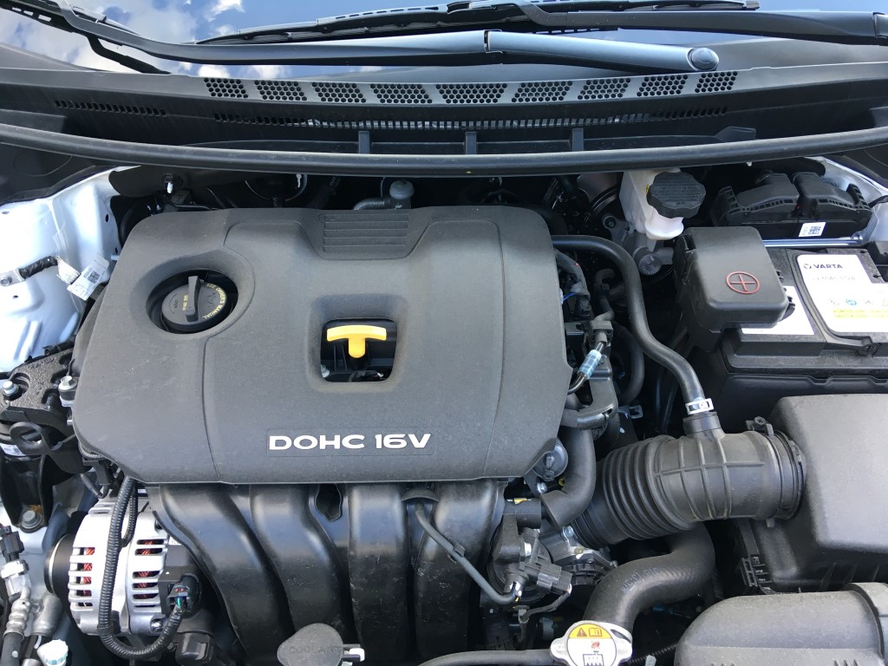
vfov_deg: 48.2
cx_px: 444
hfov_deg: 61.7
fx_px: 744
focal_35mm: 29
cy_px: 333
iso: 25
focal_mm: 4.15
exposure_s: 1/40
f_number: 2.2
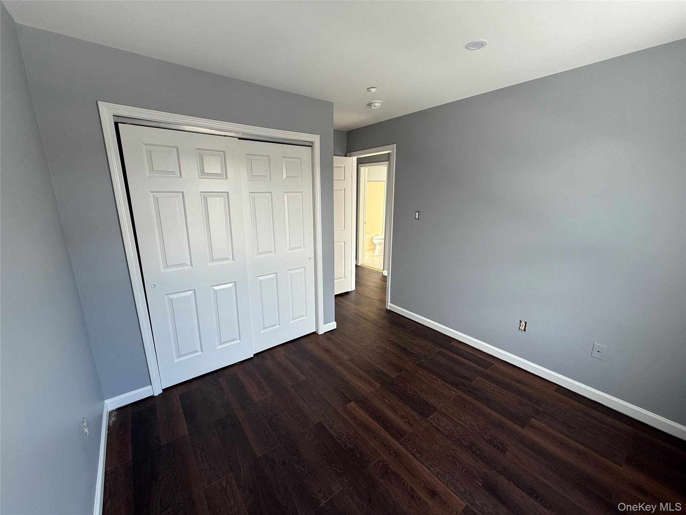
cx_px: 343
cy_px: 258
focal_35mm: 14
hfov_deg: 102.1
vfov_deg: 85.7
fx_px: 277
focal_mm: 2.22
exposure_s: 1/99
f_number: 2.2
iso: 80
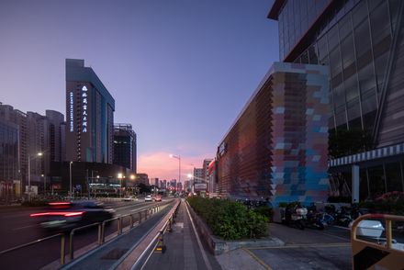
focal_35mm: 15
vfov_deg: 77.4
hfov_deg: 100.4
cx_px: 202
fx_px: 168
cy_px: 135
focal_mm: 15
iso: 200
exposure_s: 1/10
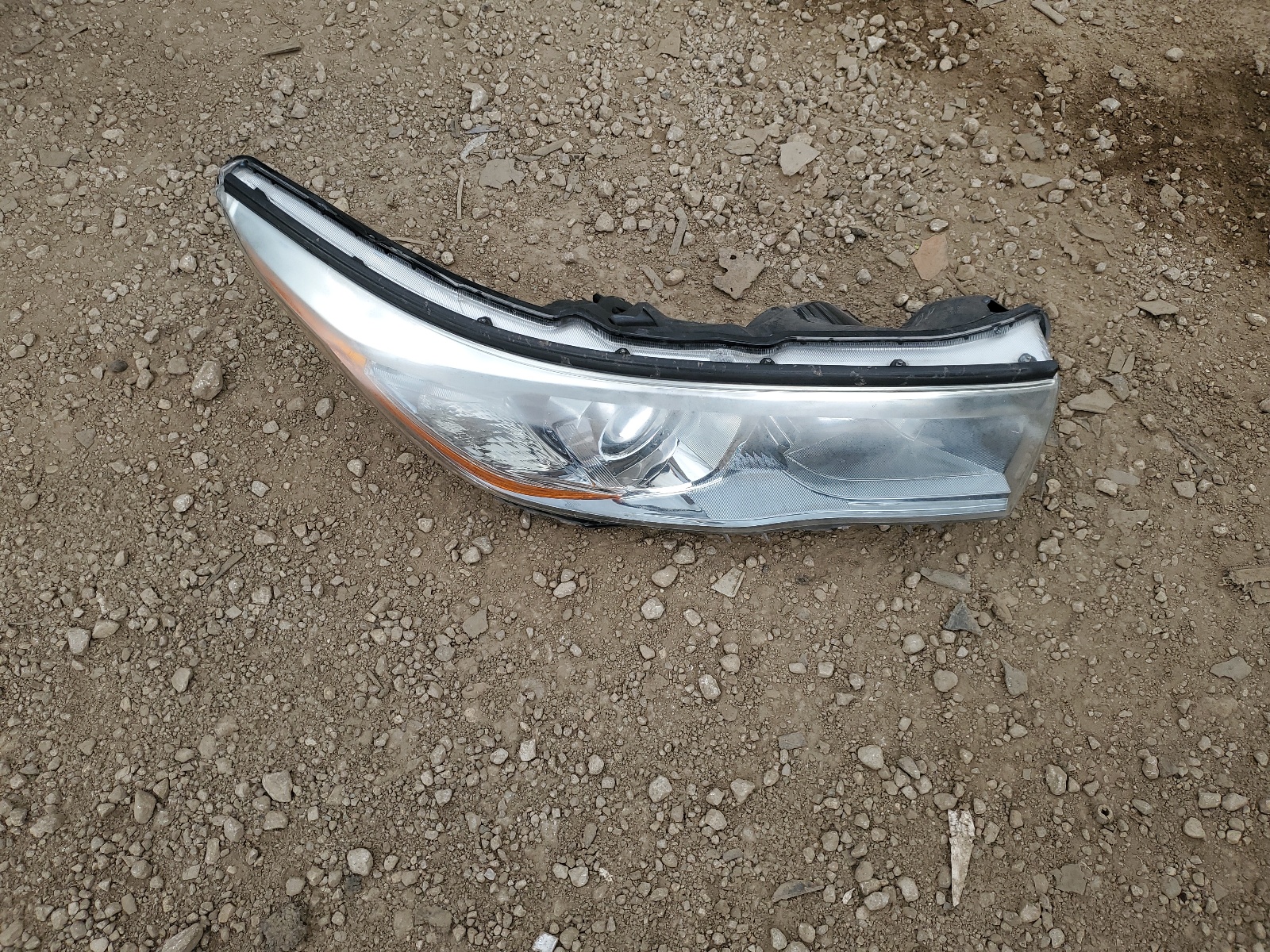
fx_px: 954
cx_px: 635
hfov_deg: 67.3
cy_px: 476
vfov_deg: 53.1
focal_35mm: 26
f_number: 1.5
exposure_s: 1/400
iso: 50
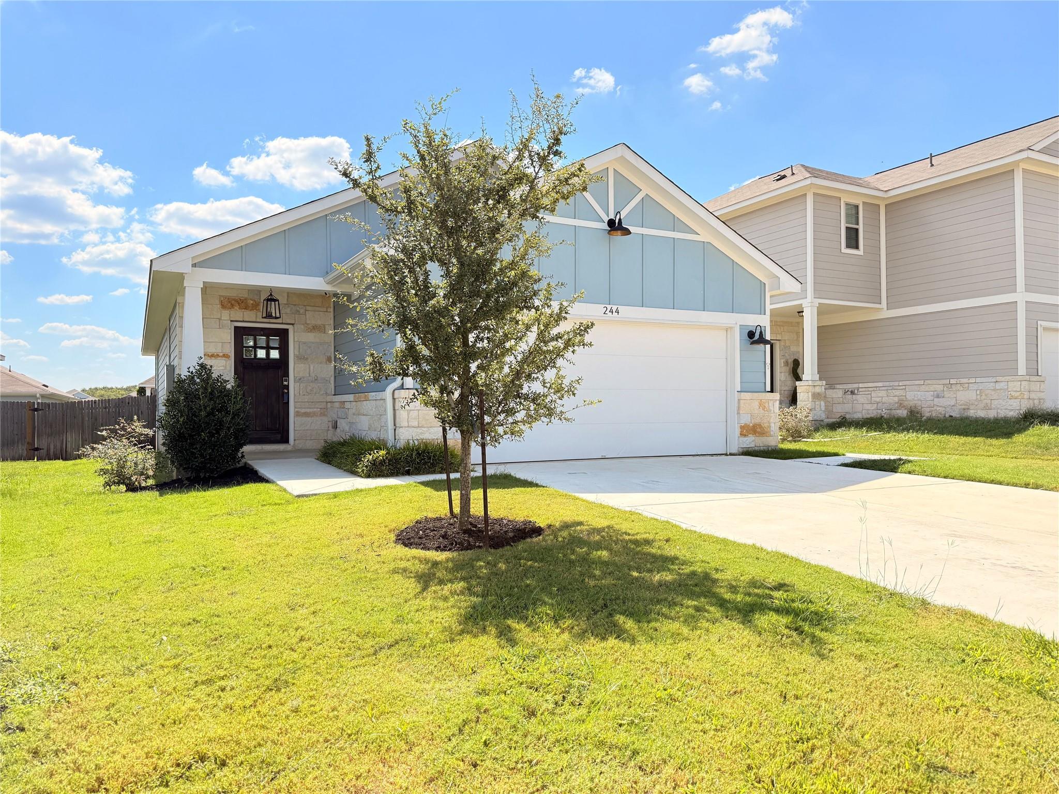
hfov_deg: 71.6
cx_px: 530
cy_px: 397
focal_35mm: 24
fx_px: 734
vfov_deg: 56.8
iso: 100
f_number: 1.78
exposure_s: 1/2907
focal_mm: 6.76
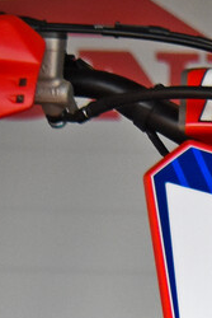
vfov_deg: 3.8
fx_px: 4659
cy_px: 958
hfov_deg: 2.6
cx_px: 343
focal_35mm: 528
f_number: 4.5
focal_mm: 55
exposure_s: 1/500
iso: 1100
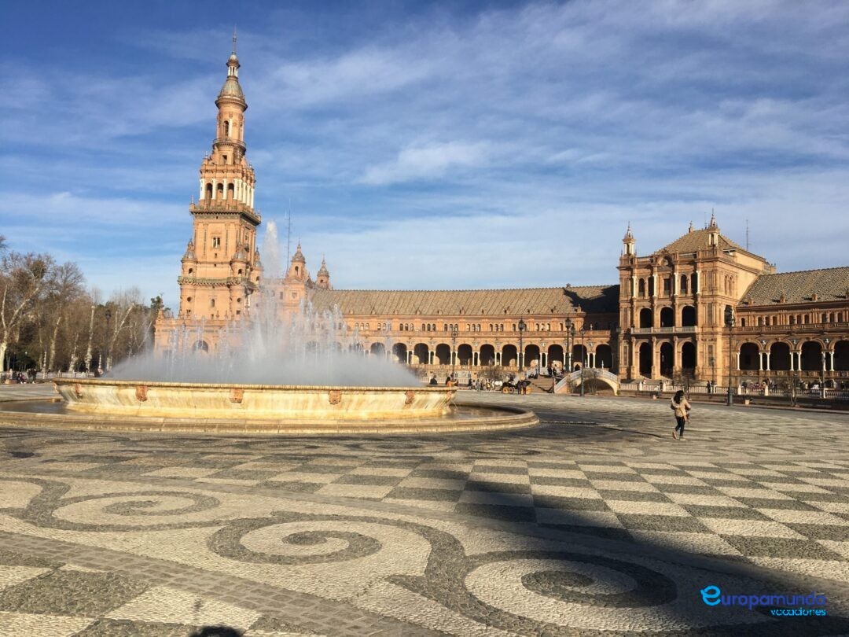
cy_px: 318
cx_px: 424
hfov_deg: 61.7
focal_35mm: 29
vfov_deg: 48.2
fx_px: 711
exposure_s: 1/2331
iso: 25
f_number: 2.2
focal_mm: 4.15
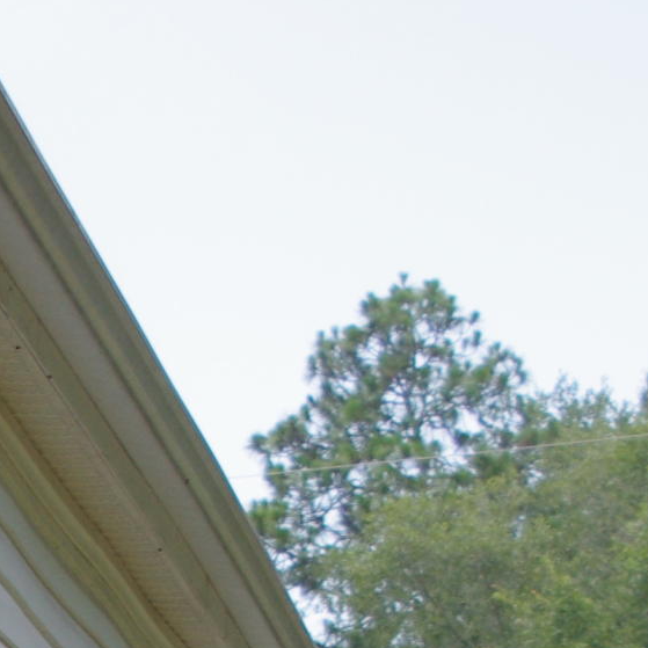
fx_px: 5019
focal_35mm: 237
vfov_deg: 7.2
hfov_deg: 7.1
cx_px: -638
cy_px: 1131
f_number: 5.6
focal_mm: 35
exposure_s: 1/500
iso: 400
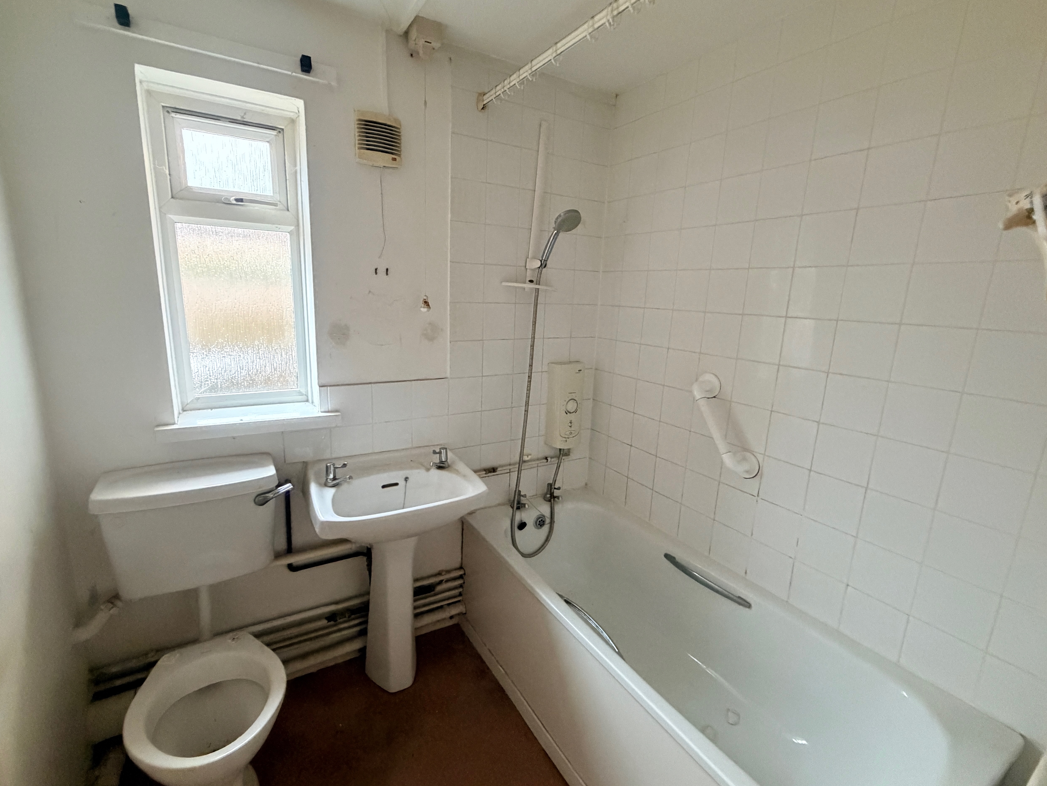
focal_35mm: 16
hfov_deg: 94.5
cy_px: 395
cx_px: 519
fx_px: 484
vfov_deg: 78.1
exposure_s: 1/60
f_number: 2.2
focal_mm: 2.22
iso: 640
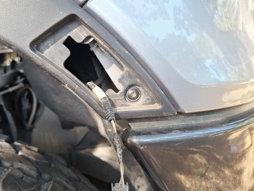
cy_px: 91
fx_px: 213
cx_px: 102
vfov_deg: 48.2
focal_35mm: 29
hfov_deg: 61.2
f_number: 1.8
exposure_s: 1/120
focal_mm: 5.54
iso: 40
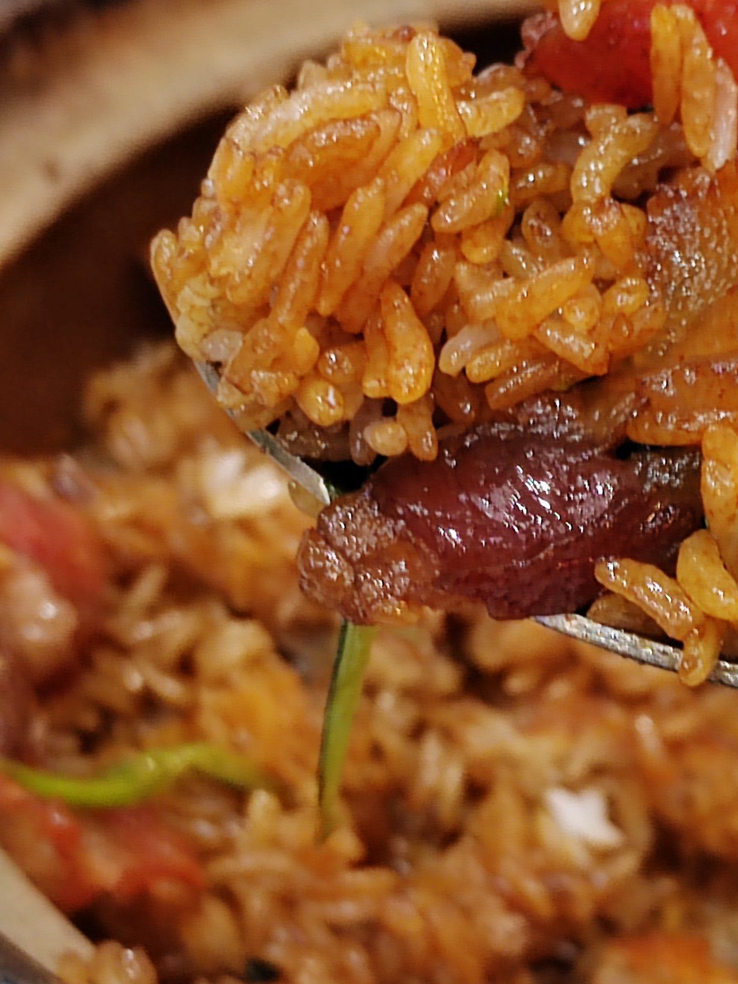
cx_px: 477
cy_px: 540
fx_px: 2757
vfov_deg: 20.2
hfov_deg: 15.2
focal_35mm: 97
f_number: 1.9
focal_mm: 5.52
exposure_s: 1/33.3
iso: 1065
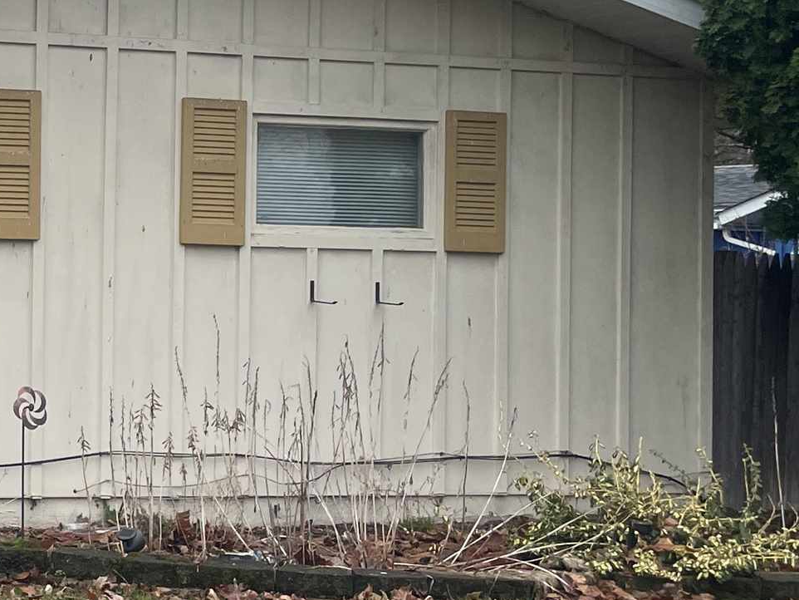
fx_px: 1916
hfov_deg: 20.6
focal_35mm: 83
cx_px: -344
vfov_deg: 17.8
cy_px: 278
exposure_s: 1/972
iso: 32
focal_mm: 4.2
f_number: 1.6
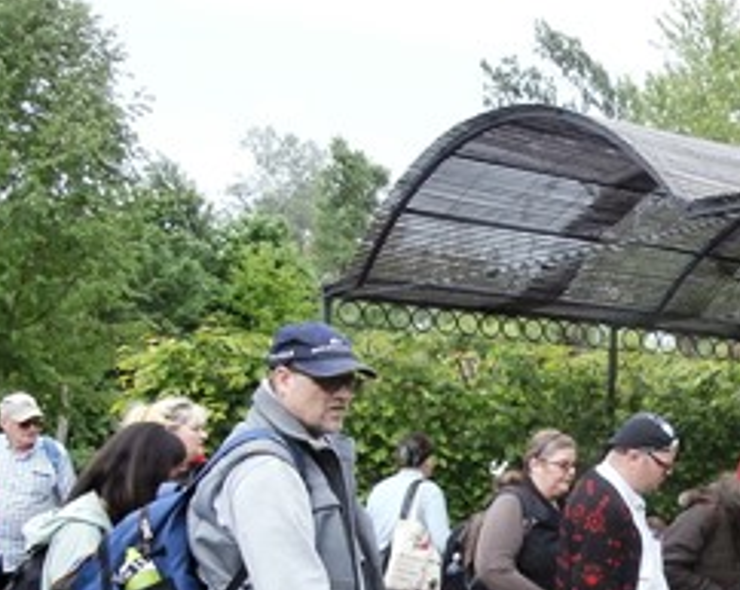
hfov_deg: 28.1
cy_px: 529
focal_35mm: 62
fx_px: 1356
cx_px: 792
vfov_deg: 23.9
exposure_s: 1/80
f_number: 7.9
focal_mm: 4.2
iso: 100
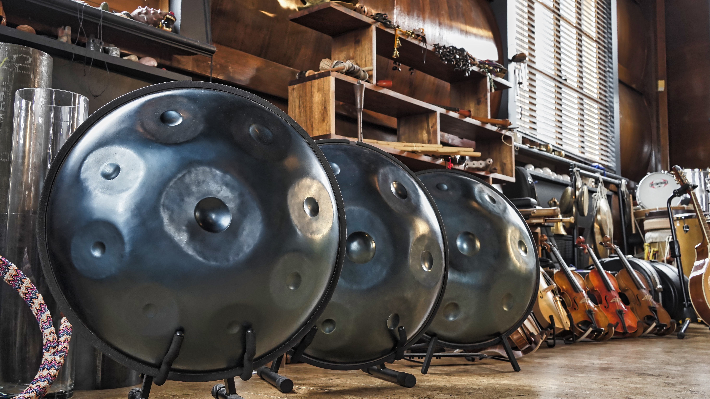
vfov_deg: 32.0
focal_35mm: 37
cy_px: 198
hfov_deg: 54.0
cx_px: 353
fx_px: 697
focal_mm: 35
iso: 1600
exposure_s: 1/25
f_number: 8
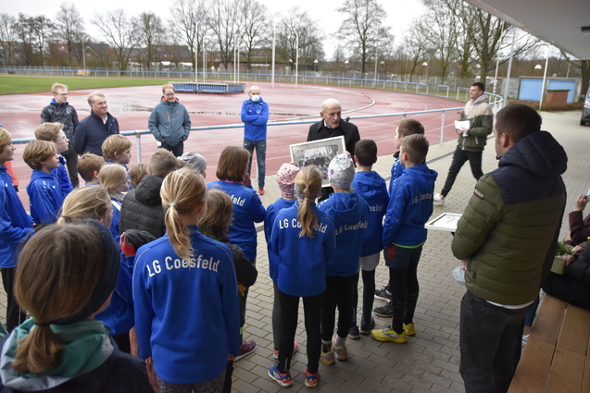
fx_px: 443
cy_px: 196
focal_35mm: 27
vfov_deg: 48.0
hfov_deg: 67.4
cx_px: 295
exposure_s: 1/60
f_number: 3.5
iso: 800
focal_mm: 18
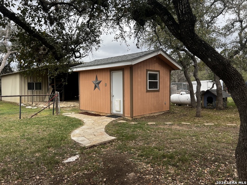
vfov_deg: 53.1
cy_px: 92
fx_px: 186
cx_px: 124
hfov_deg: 67.3
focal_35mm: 26
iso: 50
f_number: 1.5
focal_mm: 5.7
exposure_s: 1/1183
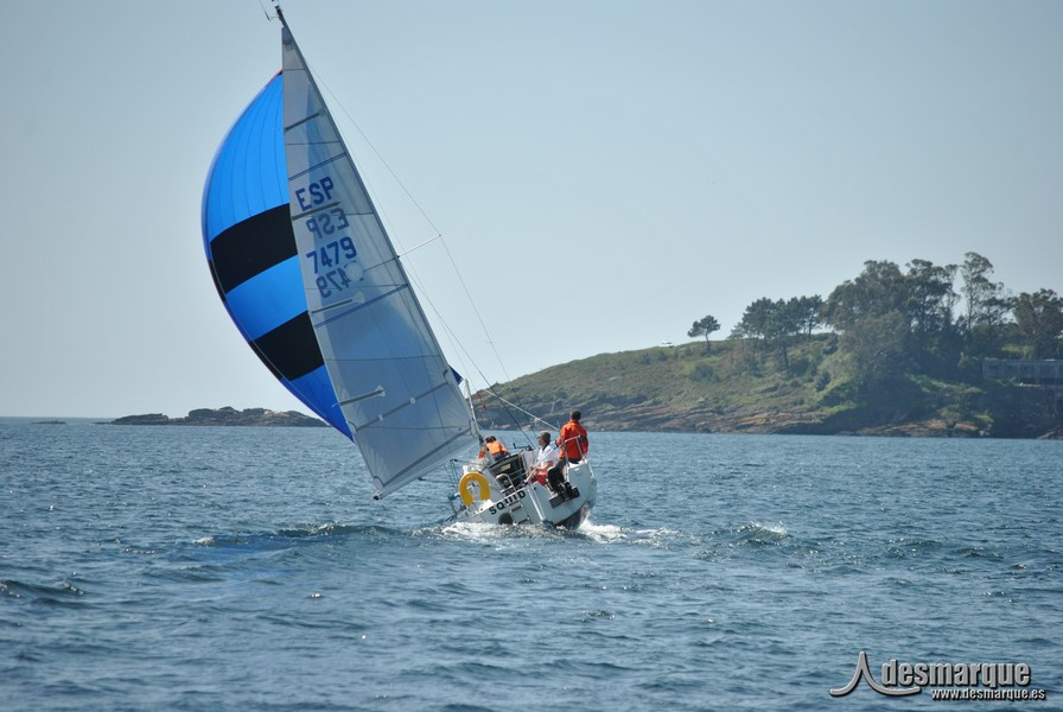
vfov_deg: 6.8
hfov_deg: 10.1
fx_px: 5987
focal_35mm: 202
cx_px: 532
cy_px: 356
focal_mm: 135
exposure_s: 1/1250
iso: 200
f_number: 5
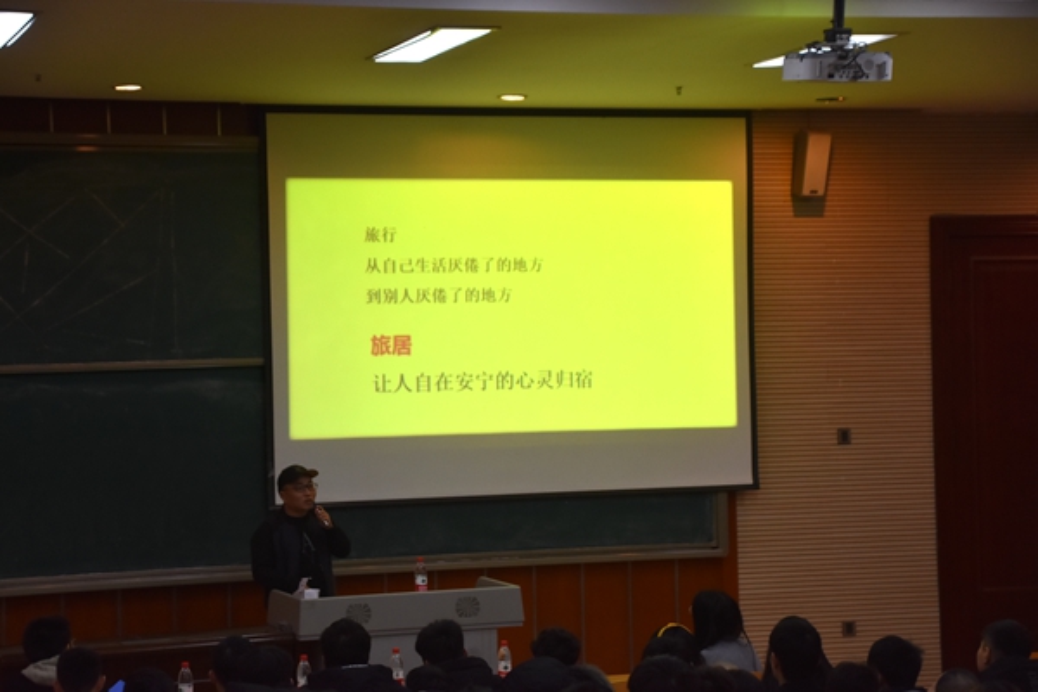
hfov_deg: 24.6
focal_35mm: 82
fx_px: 2379
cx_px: 519
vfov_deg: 16.6
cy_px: 346
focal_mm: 55
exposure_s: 1/80
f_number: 5
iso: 800
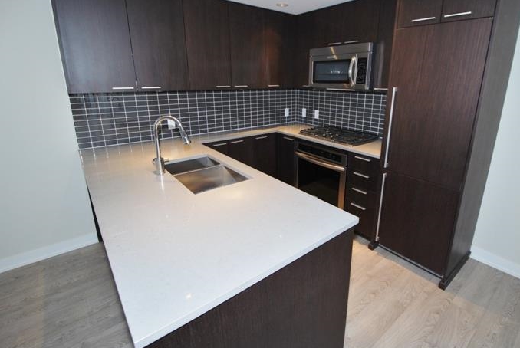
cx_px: 281
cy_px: 159
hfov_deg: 93.0
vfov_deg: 70.5
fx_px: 246
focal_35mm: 17
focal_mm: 10
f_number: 4
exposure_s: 1/60
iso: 200
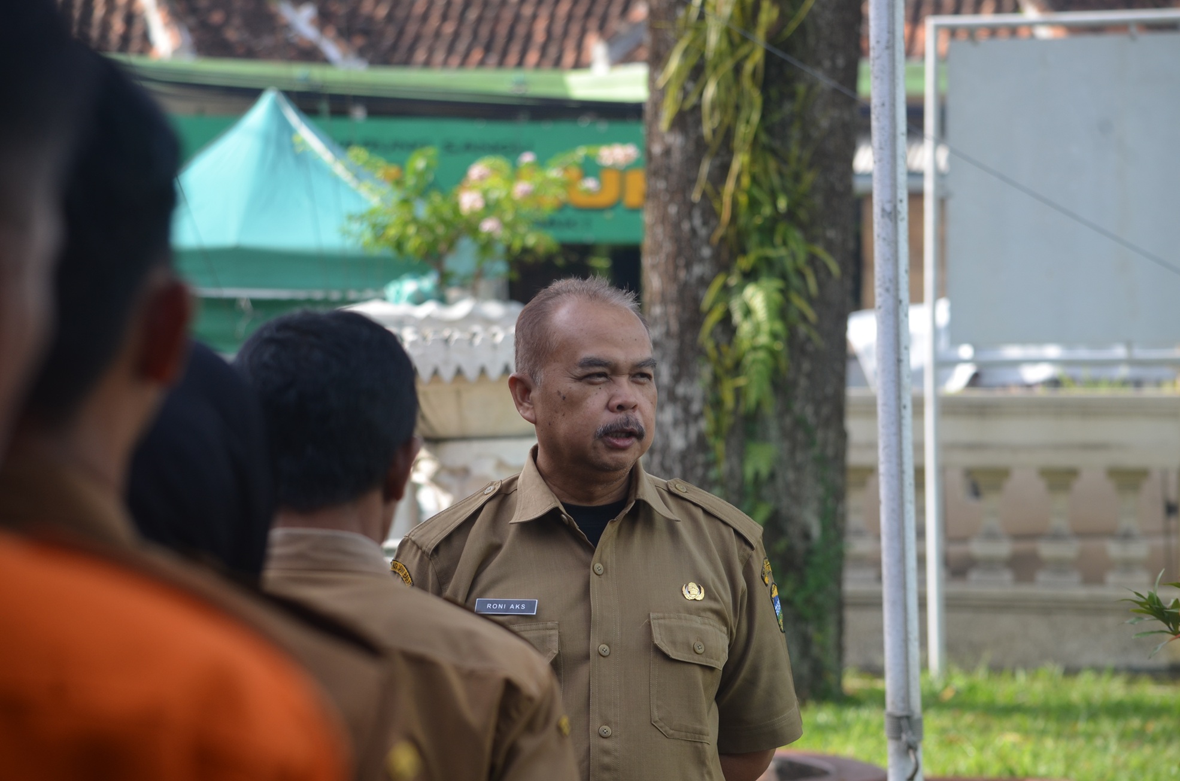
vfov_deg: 8.9
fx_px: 5004
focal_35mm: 153
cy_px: 390
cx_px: 590
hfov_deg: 13.4
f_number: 6.3
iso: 200
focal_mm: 102
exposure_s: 1/320
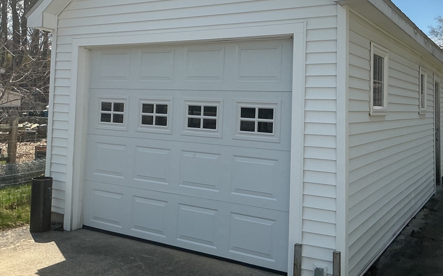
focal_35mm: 39
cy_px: 85
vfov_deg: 32.4
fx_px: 471
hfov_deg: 50.2
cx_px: 256
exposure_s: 1/2667
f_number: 1.8
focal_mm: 3
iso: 25
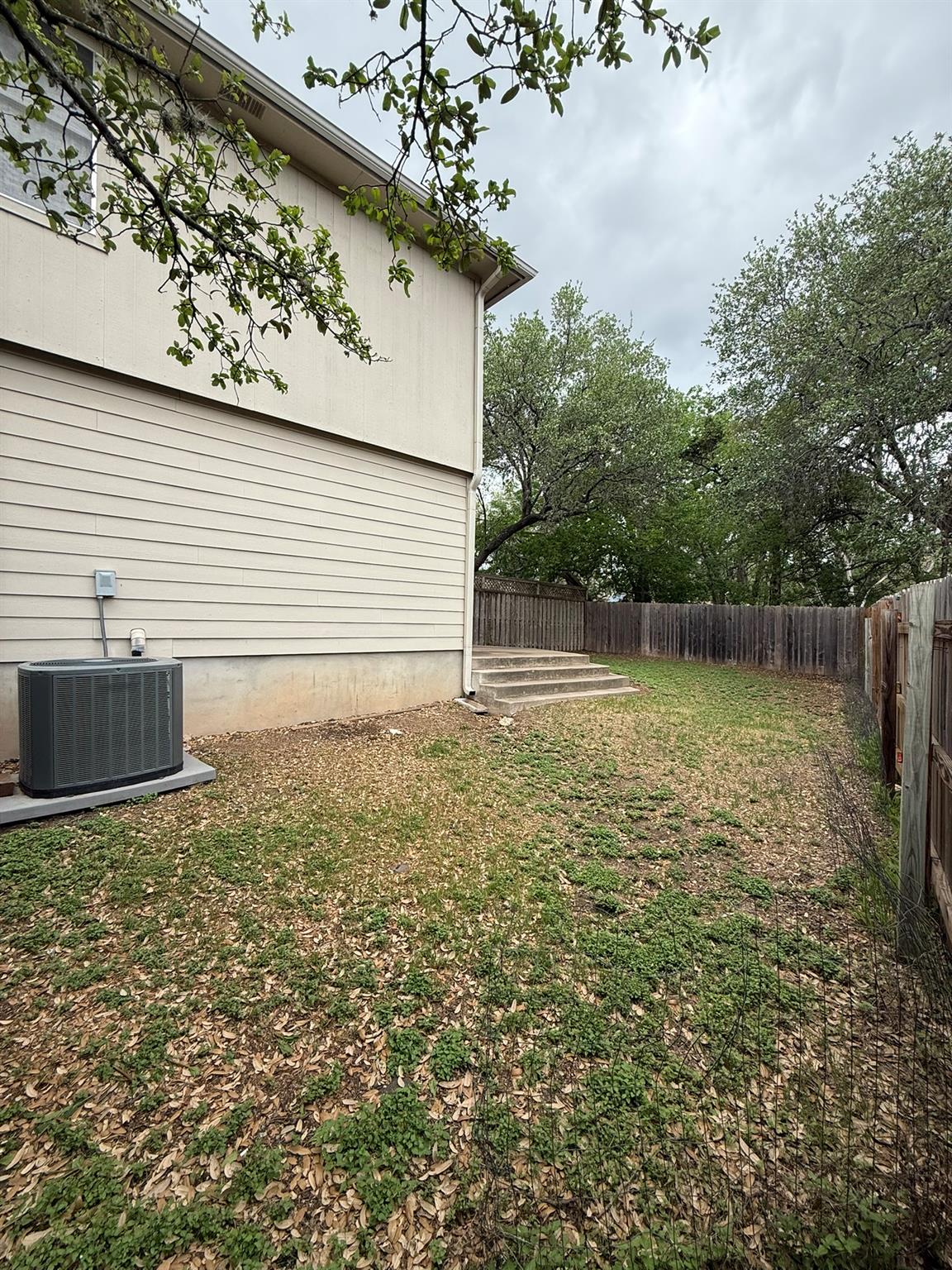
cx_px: 476
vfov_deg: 102.1
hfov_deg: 85.7
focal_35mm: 14
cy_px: 635
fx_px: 513
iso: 50
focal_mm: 2.22
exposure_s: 1/569
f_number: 2.2
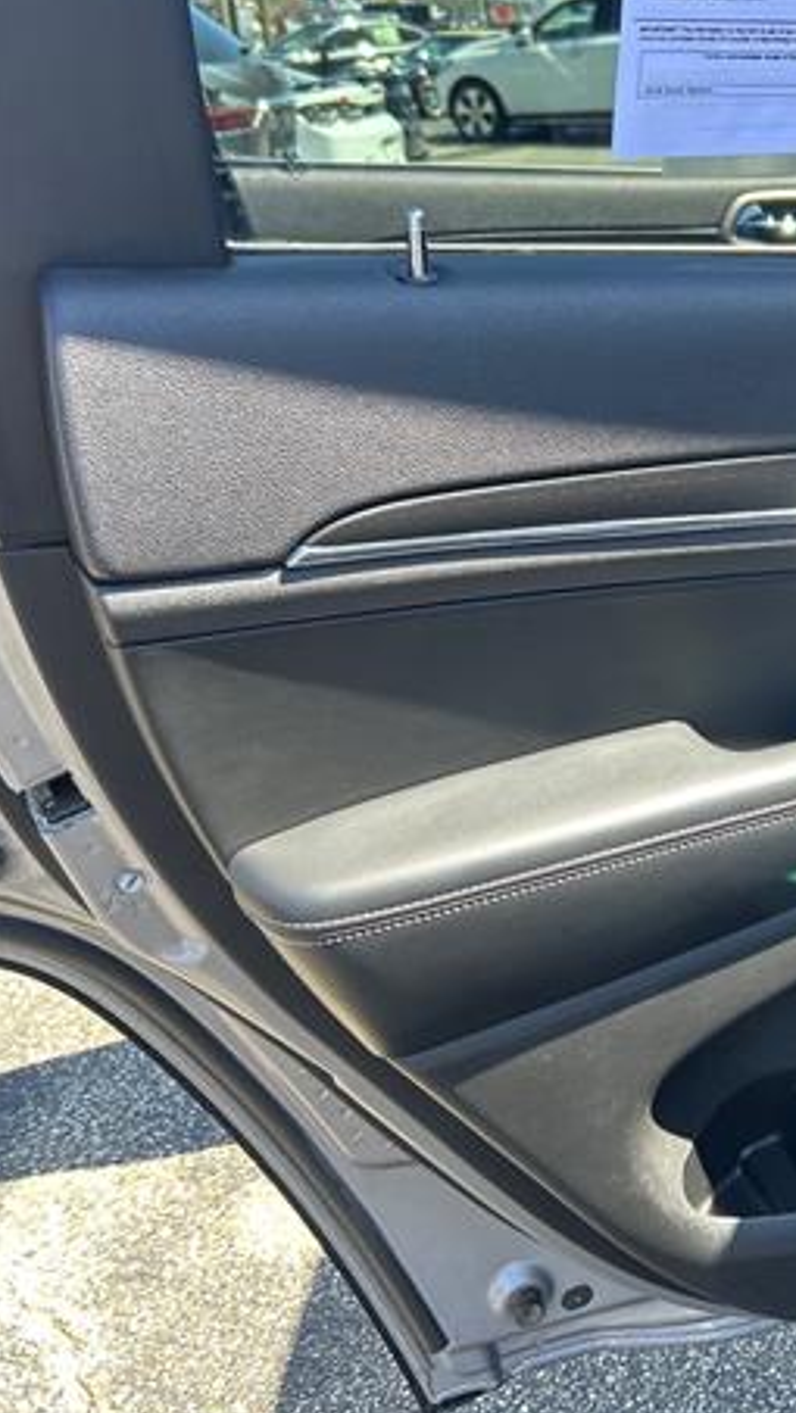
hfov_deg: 27.6
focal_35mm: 40
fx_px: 1500
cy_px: 705
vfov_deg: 50.5
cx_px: 837
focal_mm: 5.7
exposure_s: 1/203
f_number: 1.5
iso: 40
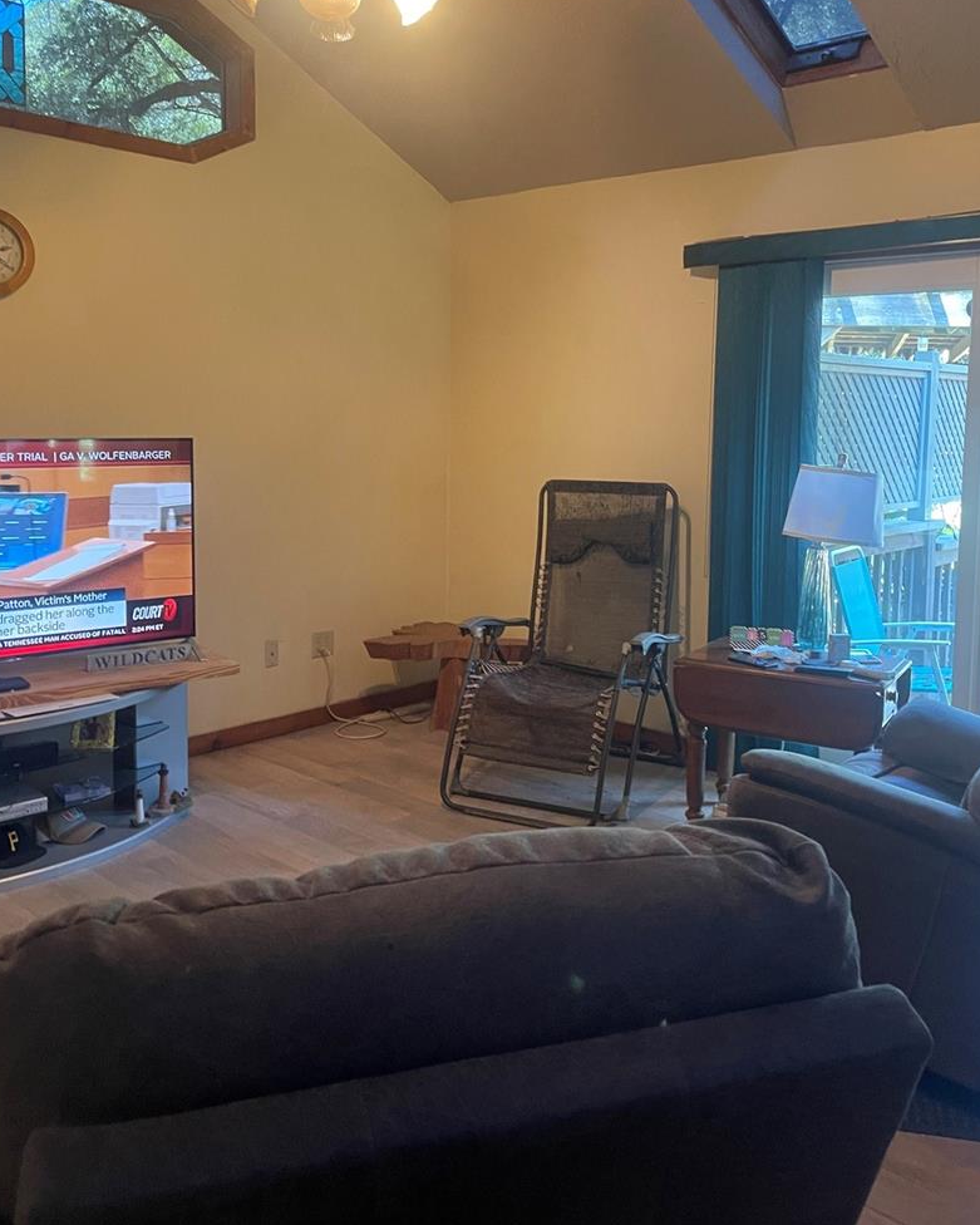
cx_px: 513
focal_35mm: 30
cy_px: 495
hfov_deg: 48.5
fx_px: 1087
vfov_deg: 58.3
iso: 500
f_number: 1.6
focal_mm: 5.1
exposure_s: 1/60
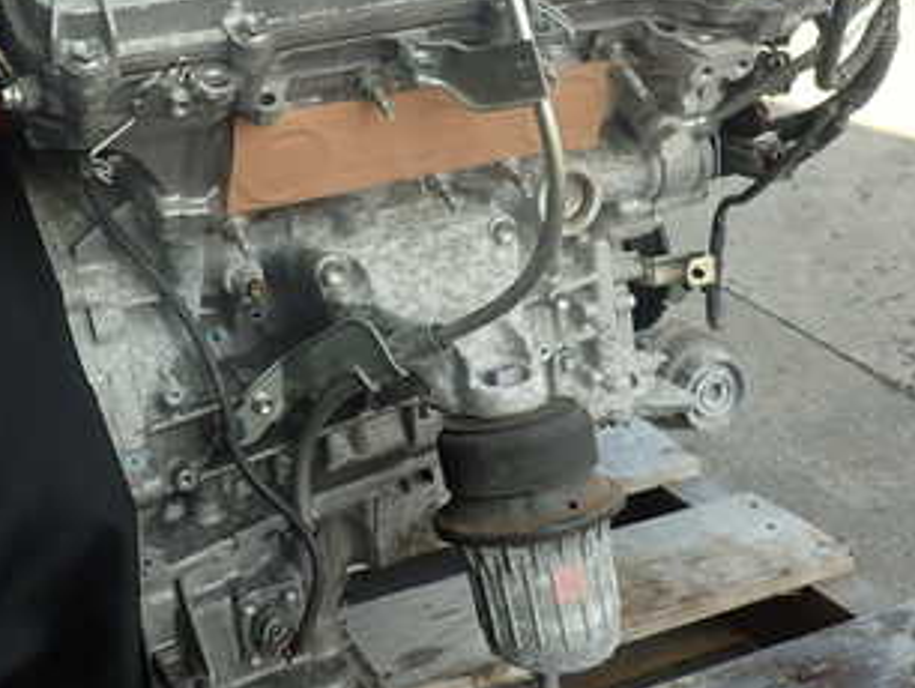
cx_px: 335
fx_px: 1296
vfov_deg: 29.1
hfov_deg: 38.6
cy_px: 153
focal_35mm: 49
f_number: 2.8
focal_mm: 4.5
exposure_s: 1/320
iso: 100
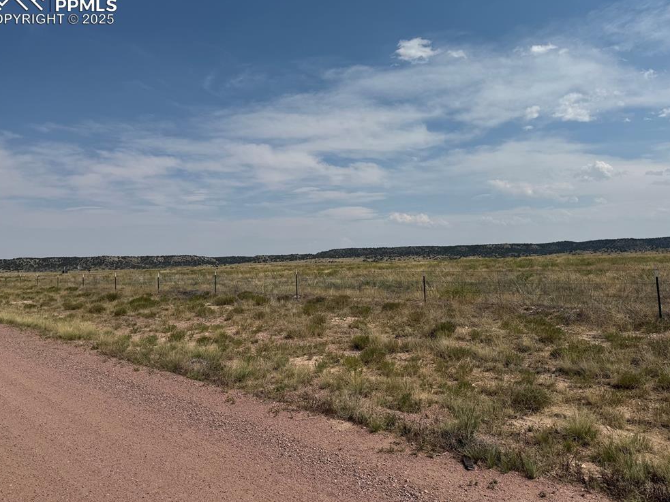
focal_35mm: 25
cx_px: 329
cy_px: 248
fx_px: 484
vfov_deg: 54.9
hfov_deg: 69.4
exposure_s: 1/12346
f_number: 1.78
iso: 80
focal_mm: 6.76
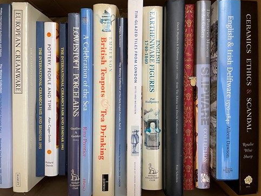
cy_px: 97
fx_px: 204
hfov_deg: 65.3
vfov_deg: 51.4
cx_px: 126
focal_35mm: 27
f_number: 1.6
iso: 125
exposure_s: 1/50
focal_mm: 4.2
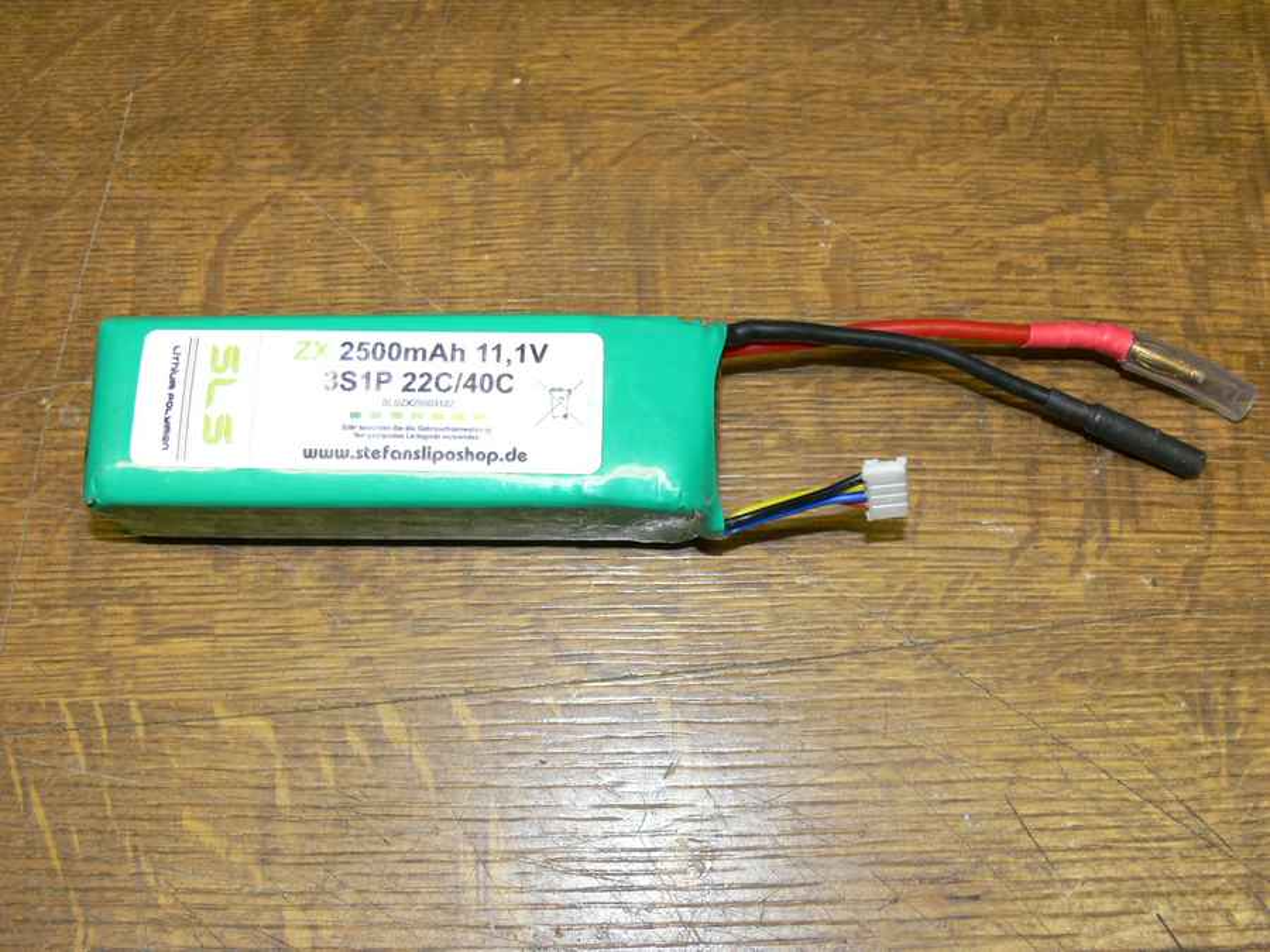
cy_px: 476
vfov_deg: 32.9
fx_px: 1614
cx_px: 635
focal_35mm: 44
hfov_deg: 42.9
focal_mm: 8.6
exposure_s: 1/30
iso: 100
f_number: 4
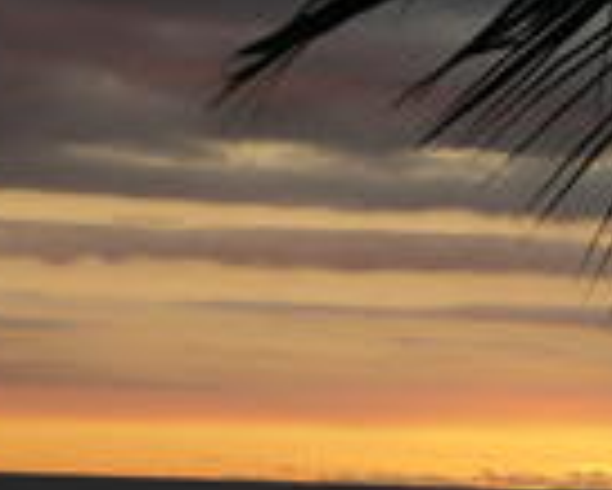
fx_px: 4459
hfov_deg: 7.9
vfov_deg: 6.3
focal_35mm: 246
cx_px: 369
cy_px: 593
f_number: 3.5
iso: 200
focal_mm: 38
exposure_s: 1/320
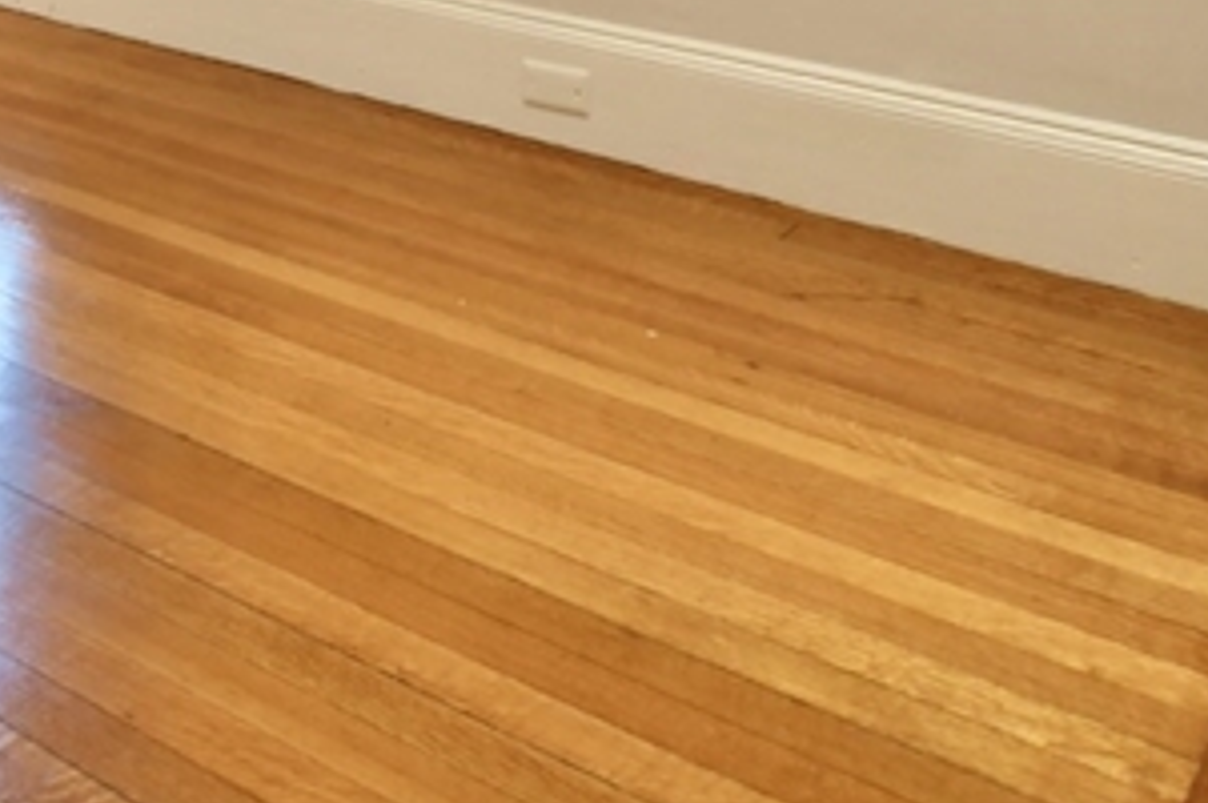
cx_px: -64
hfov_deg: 34.5
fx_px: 1709
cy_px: -375
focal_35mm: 51
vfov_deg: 22.2
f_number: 4.5
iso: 320
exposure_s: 1/30
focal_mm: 10
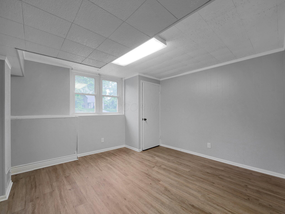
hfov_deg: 102.0
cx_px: 142
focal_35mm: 14
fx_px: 115
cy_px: 107
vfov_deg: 85.7
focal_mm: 7
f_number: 7.1
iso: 800
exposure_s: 1/13
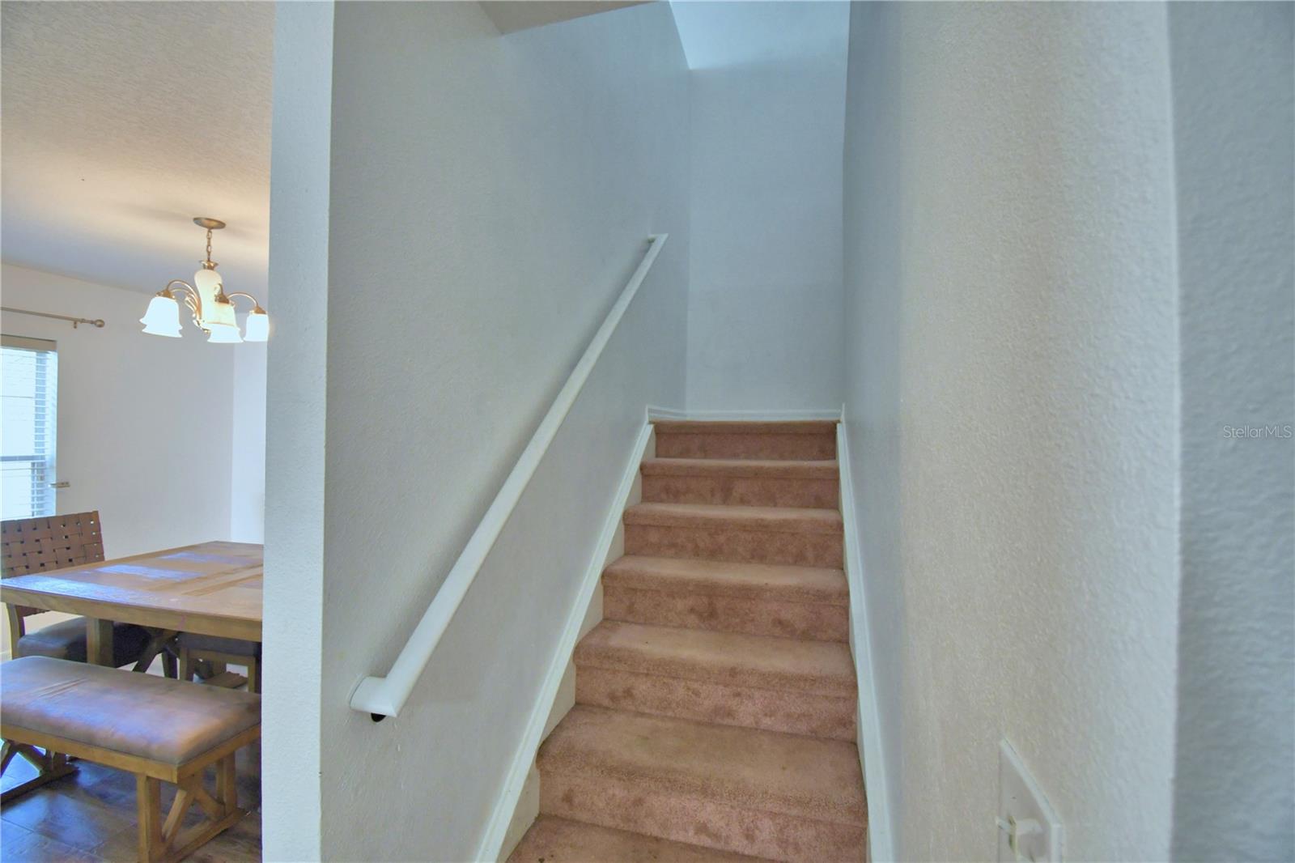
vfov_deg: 77.3
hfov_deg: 100.4
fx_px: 539
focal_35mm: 15
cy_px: 432
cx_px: 648
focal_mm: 10
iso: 800
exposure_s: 1/30
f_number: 4.5
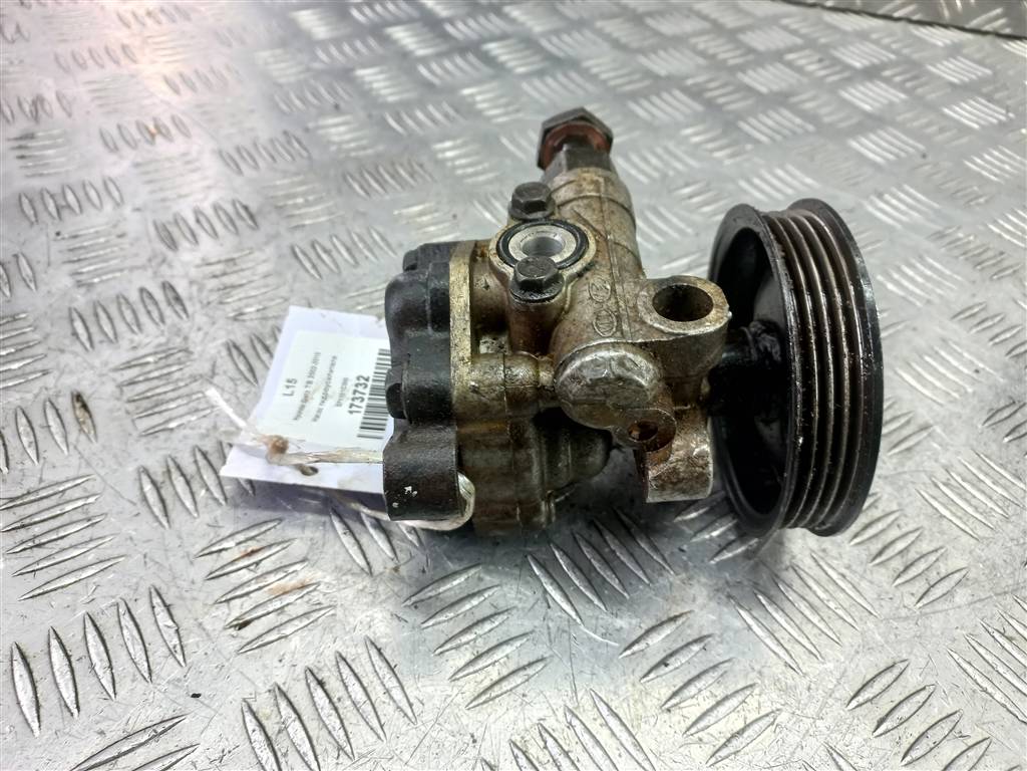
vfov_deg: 54.9
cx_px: 514
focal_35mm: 25
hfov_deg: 69.4
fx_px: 742
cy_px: 386
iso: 100
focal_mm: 4.6
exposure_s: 1/50
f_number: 1.8
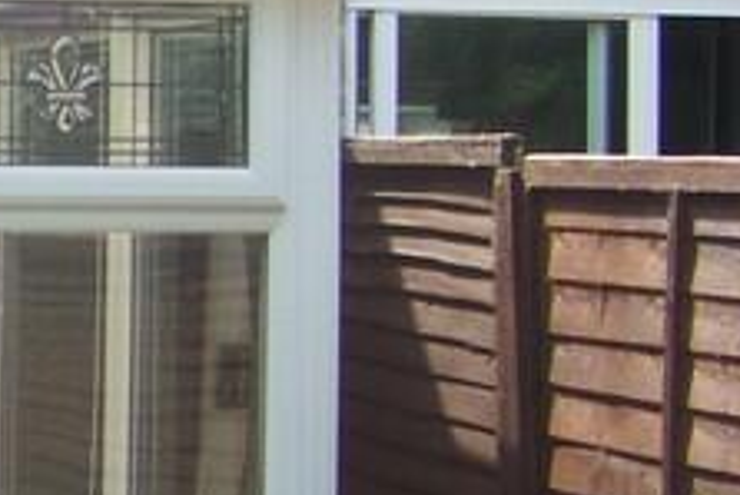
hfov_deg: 11.1
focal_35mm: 172
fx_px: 3538
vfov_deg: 8.0
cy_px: 355
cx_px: -634
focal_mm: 5.85
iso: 64
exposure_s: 1/125
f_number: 3.2
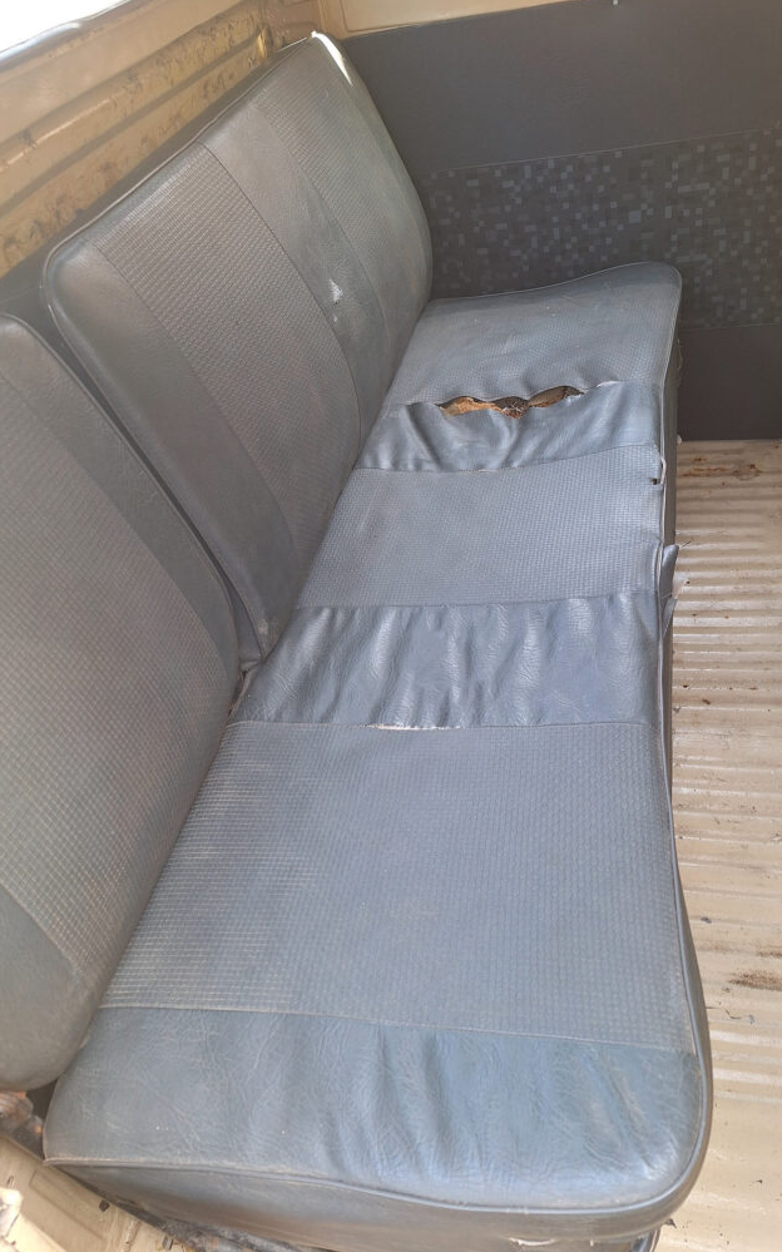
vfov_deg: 72.6
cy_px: 629
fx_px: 853
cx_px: 429
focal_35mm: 25
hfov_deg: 49.2
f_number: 1.8
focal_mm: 5.54
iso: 64
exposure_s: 1/60
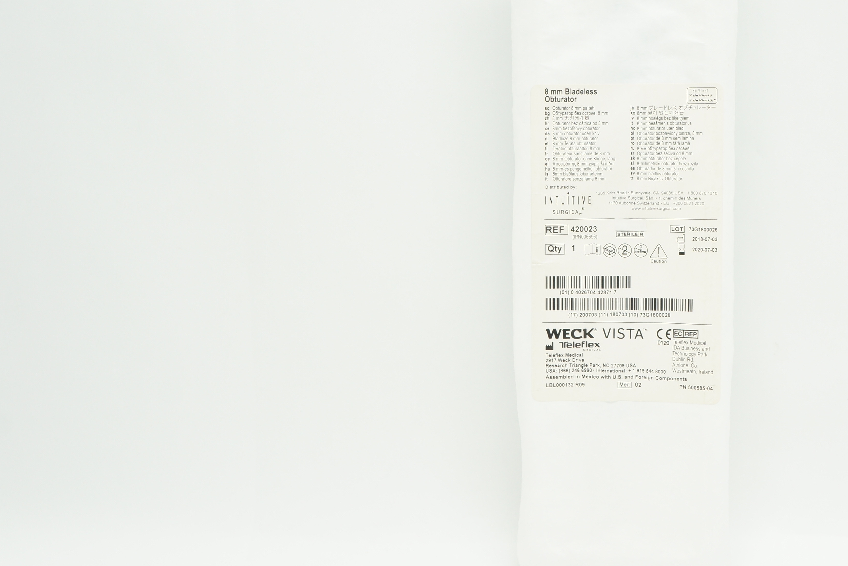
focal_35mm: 56
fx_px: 1313
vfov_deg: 24.3
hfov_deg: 35.1
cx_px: 618
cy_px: 223
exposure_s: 1/30
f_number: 8
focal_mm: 25
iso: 400
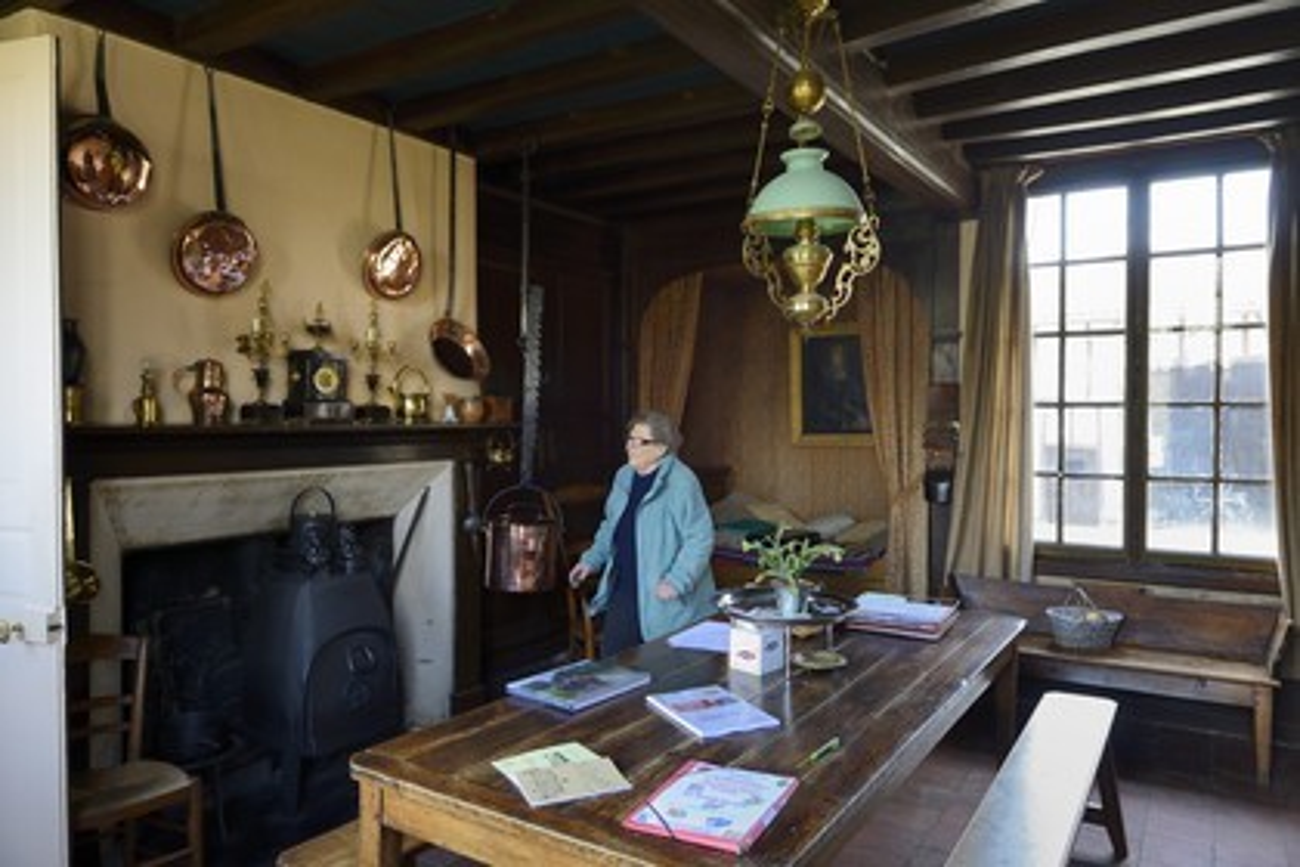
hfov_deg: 73.7
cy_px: 434
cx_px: 650
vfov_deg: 53.1
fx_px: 867
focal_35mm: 24
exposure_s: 1/60
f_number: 5
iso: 1250
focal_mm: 24
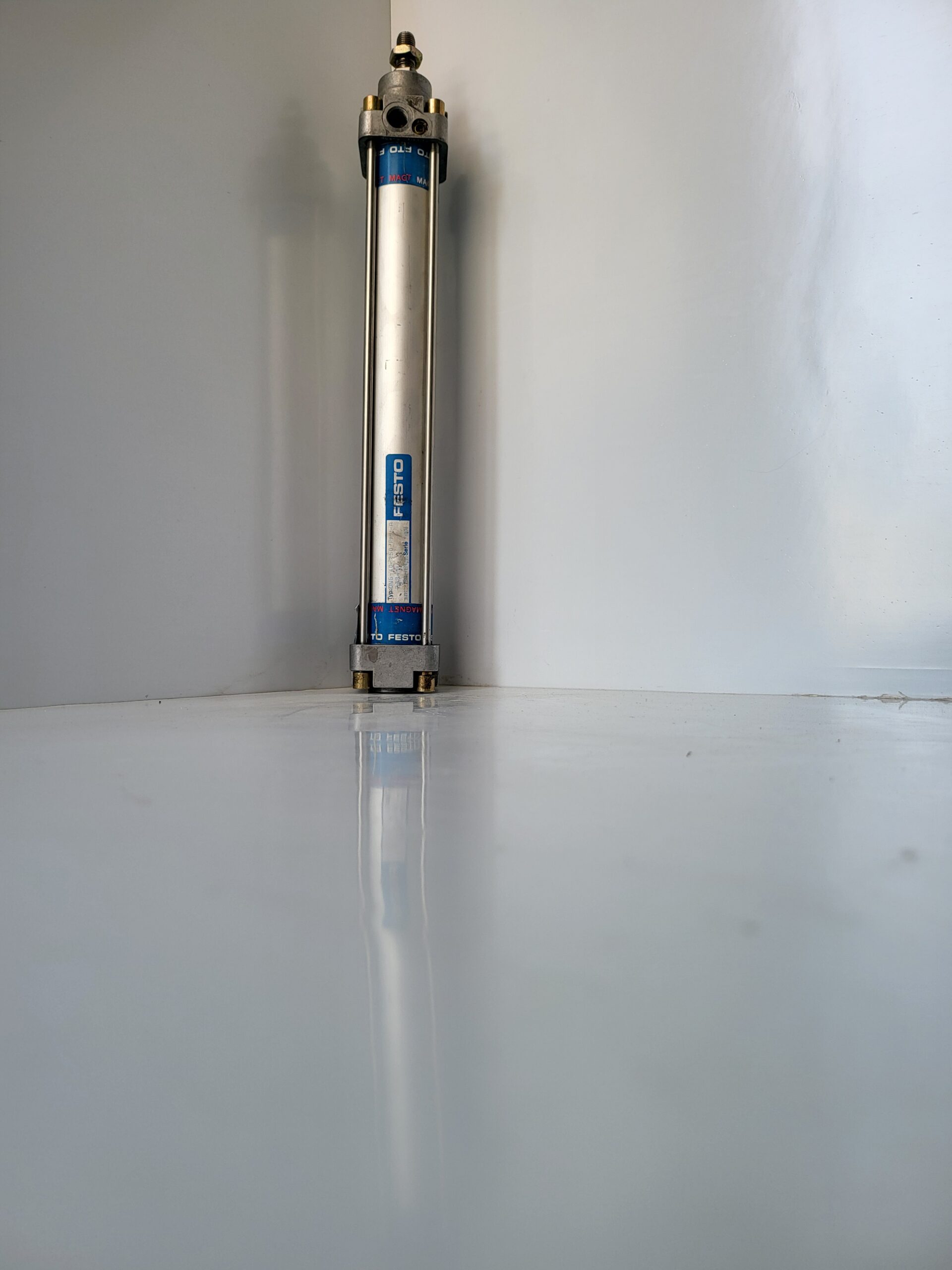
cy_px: 635
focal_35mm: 24
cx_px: 476
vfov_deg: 71.6
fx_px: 880
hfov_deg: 56.8
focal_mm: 5
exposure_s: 1/149
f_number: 1.8
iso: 40
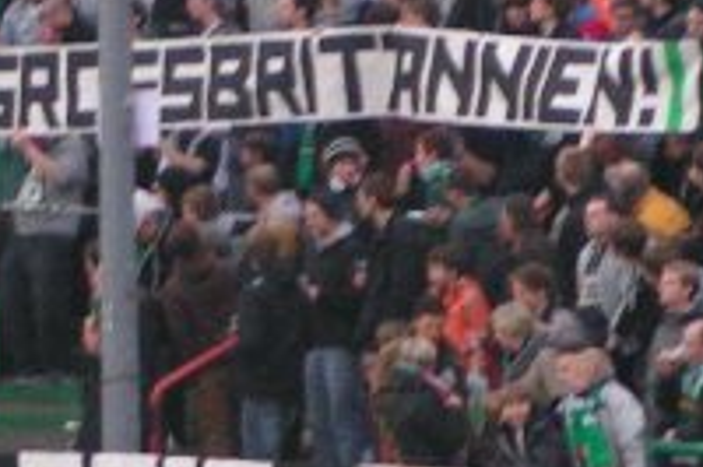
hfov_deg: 3.6
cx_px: -323
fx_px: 11063
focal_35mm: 567
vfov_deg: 2.4
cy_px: -98
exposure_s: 1/60
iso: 200
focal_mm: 20.9
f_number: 3.5
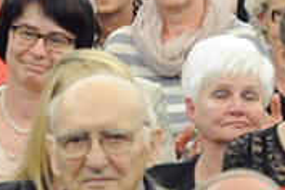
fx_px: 3760
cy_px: 43
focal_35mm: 475
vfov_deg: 2.9
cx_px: 196
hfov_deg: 4.3
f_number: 5.6
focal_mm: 66
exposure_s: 1/80
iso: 2500
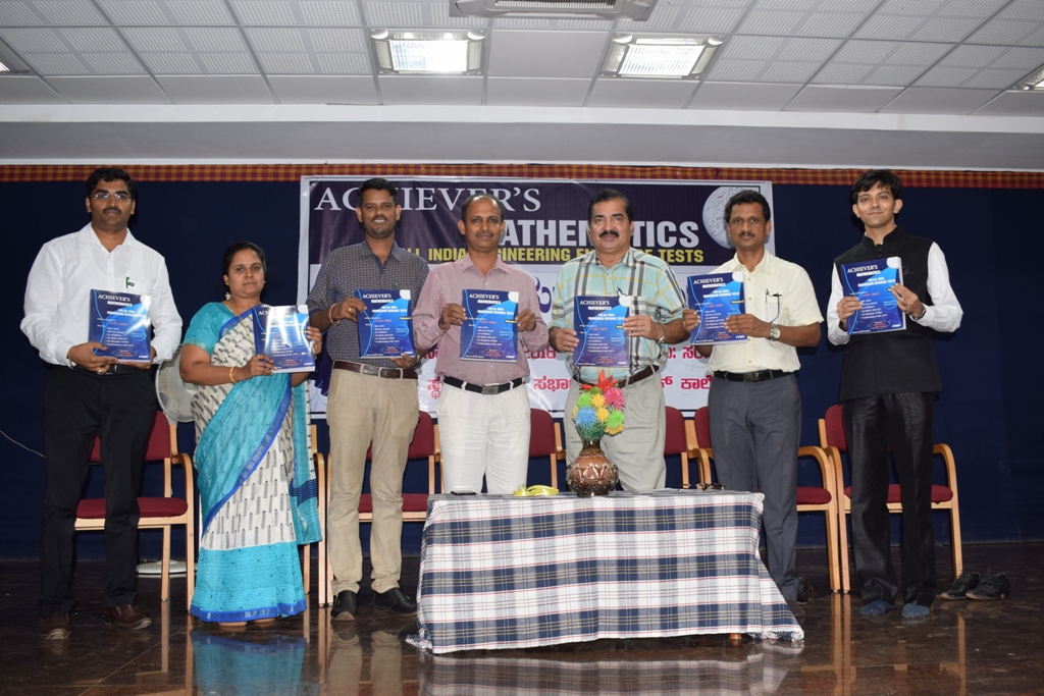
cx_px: 522
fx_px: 957
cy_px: 348
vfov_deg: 40.0
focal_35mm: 33
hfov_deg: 57.2
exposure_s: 1/30
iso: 400
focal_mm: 22
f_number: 5.6
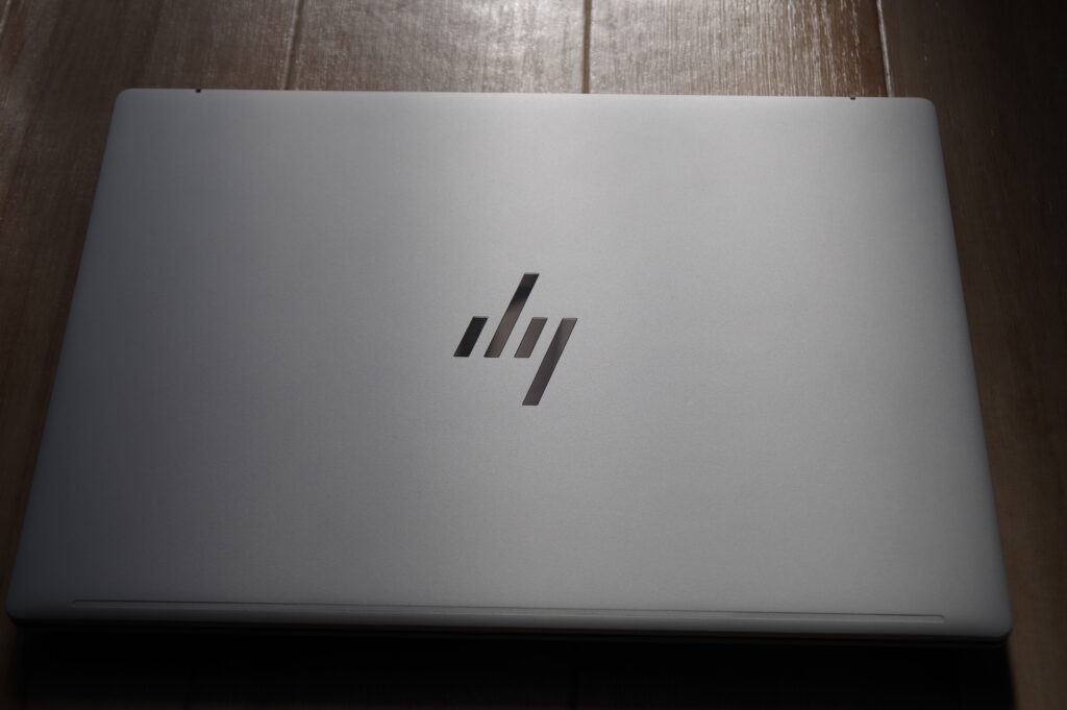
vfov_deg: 25.7
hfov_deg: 37.9
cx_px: 534
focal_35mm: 52
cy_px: 355
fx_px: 1555
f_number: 5.6
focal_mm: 35
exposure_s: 1/320
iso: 100
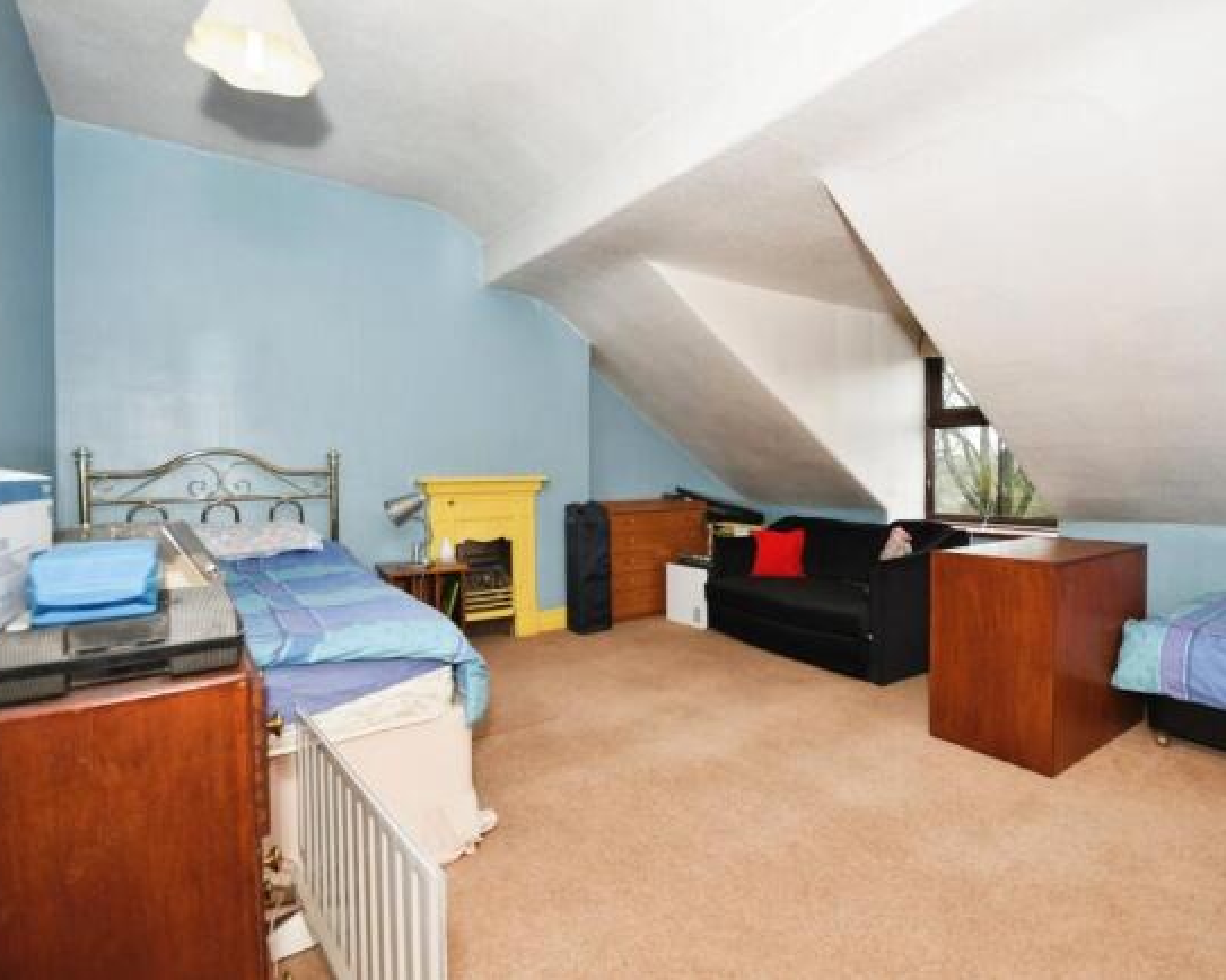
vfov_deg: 76.9
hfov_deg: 89.0
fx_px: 617
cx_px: 706
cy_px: 489
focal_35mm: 17
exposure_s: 1/60
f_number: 8
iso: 400
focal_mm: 10
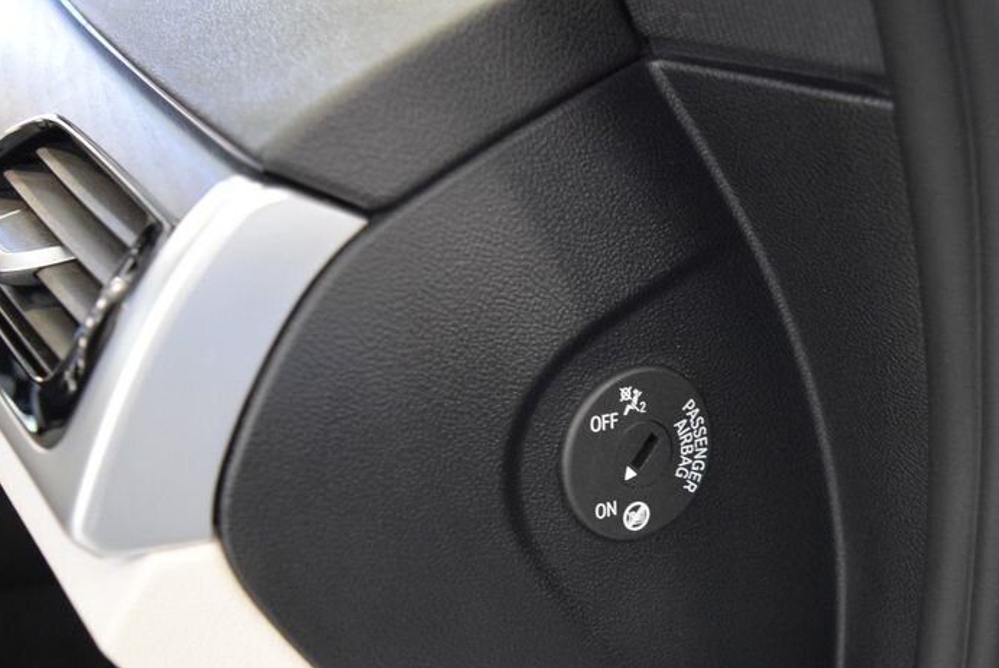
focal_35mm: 40
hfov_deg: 48.1
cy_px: 470
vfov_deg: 33.0
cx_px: 604
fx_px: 1111
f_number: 3.5
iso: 3200
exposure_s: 1/60
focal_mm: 18
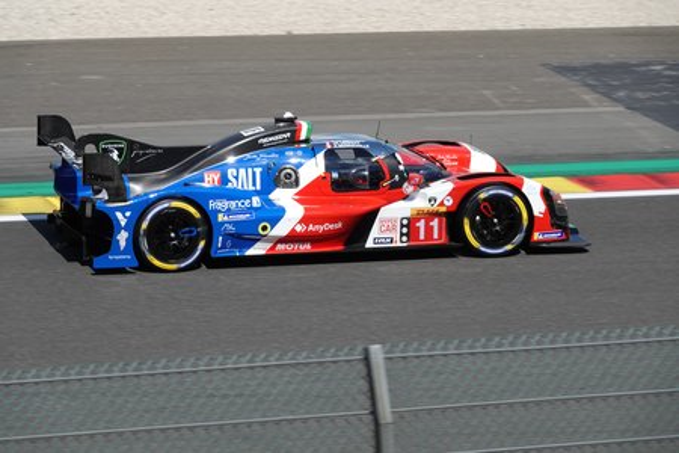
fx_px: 3338
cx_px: 340
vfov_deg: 7.8
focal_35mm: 177
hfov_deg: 11.6
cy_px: 226
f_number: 5
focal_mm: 64.84
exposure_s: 1/800
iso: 100
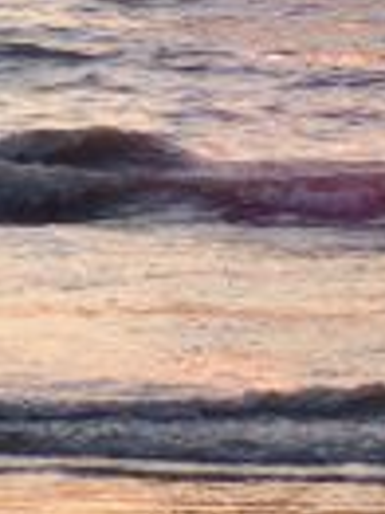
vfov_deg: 3.2
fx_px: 9194
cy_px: -145
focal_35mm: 619
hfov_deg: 2.4
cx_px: 289
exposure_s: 1/1000
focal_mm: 29.2
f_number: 2.8
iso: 400
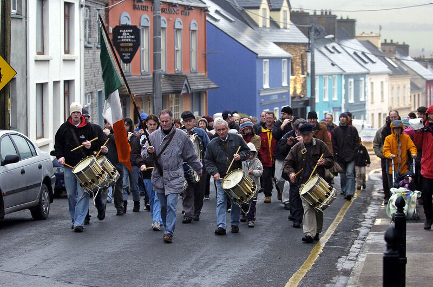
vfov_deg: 13.0
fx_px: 1260
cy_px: 144
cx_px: 216
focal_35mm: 105
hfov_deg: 19.5
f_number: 2.8
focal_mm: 70
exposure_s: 1/60
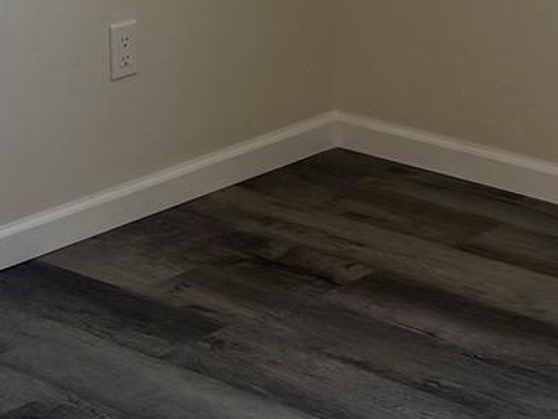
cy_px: -198
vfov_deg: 11.1
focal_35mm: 129
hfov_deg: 15.1
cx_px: 499
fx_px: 2080
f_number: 1.78
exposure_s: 1/481
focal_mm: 6.76
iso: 100
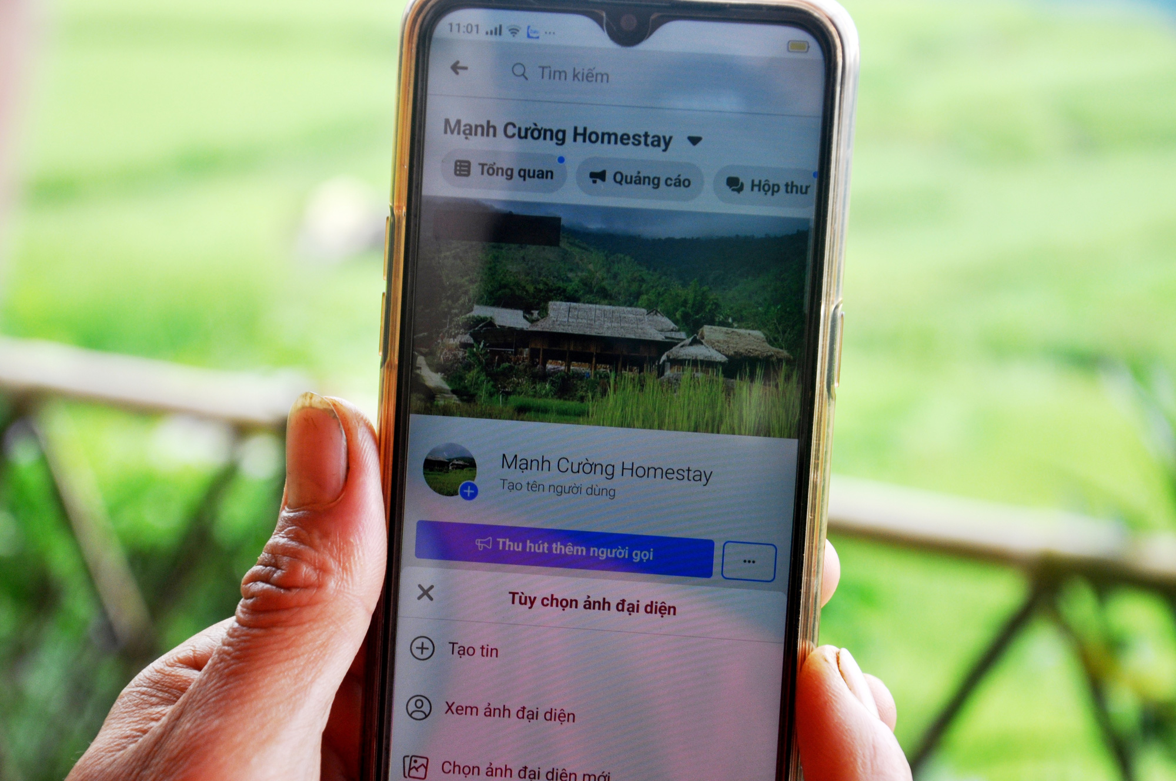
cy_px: 390
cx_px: 588
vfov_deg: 17.4
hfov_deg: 26.0
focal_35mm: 78
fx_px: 2545
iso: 320
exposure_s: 1/100
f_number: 5
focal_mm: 52
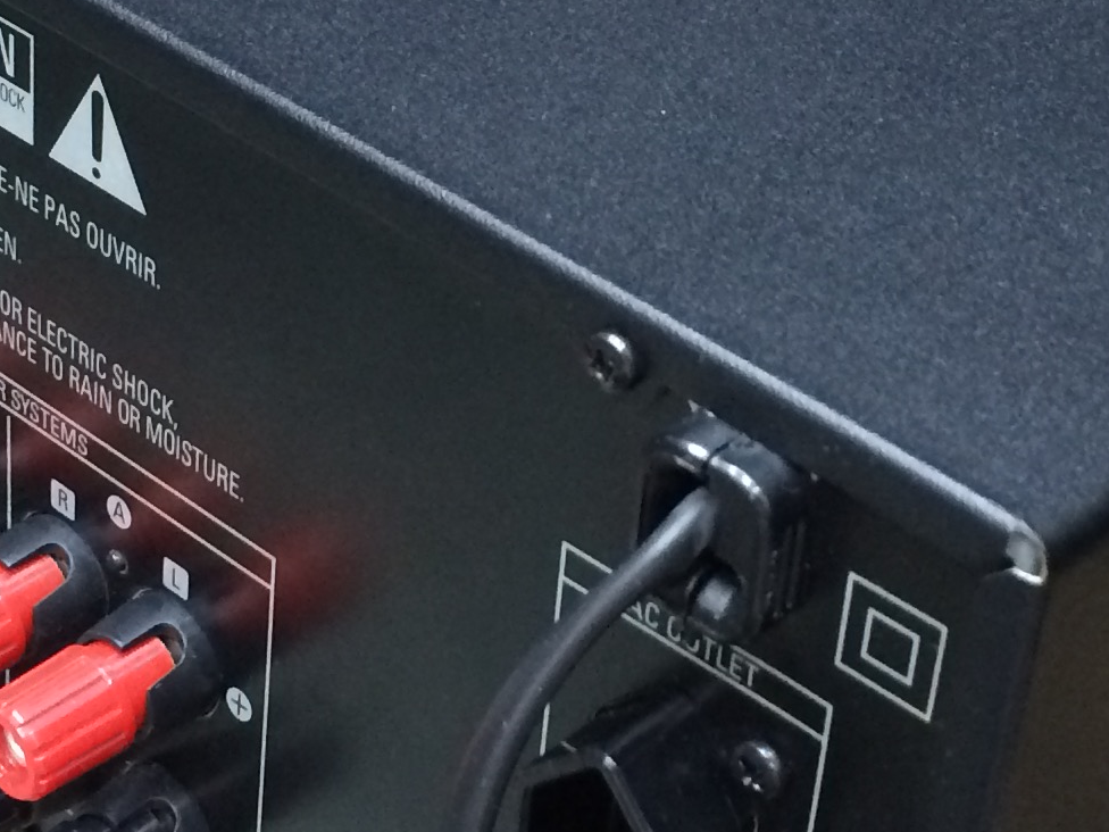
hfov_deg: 20.2
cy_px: 149
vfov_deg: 15.1
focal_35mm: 97
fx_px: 3108
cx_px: 592
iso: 320
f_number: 2.2
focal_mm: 4.15
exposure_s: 1/25
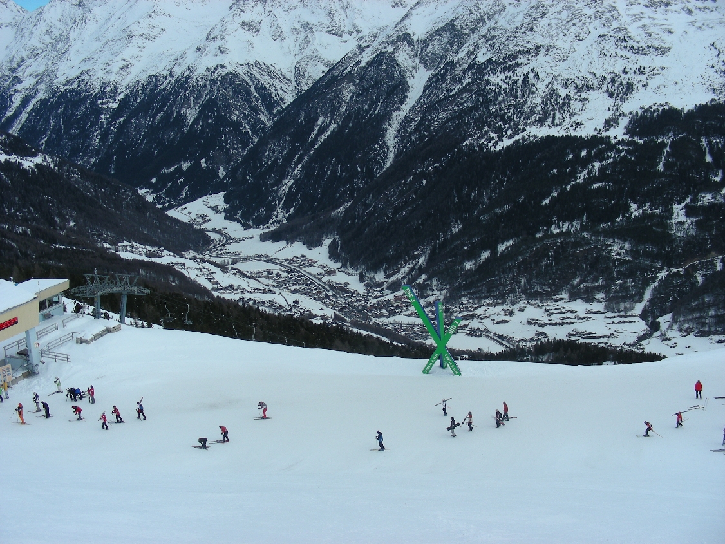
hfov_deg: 49.0
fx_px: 796
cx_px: 362
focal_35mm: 38
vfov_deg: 37.7
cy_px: 272
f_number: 4
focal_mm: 6.3
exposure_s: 1/394
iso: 50
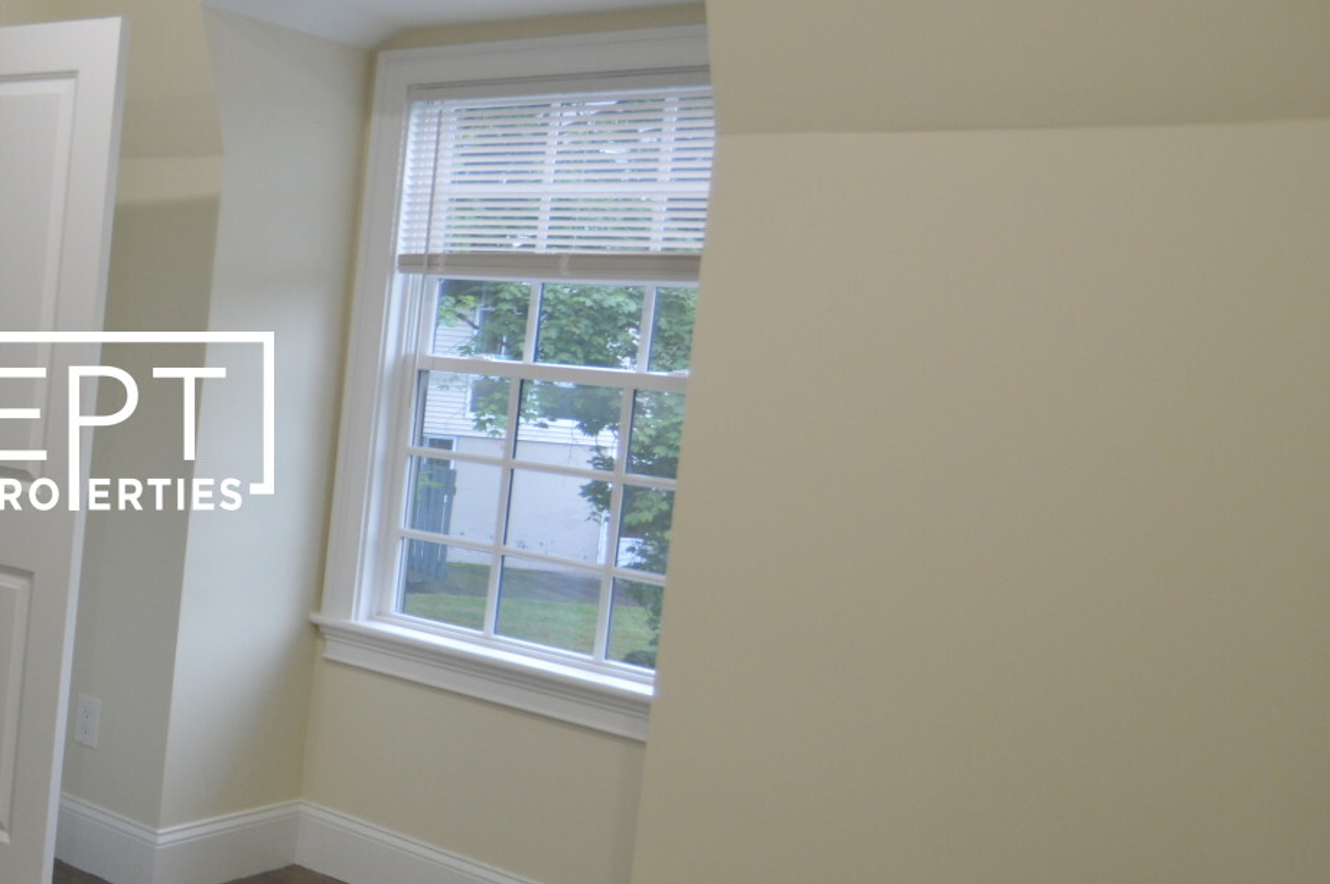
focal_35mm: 40
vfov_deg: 33.3
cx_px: -95
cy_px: 421
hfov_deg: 40.3
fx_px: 1476
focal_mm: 12
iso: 400
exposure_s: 1/60
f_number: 4
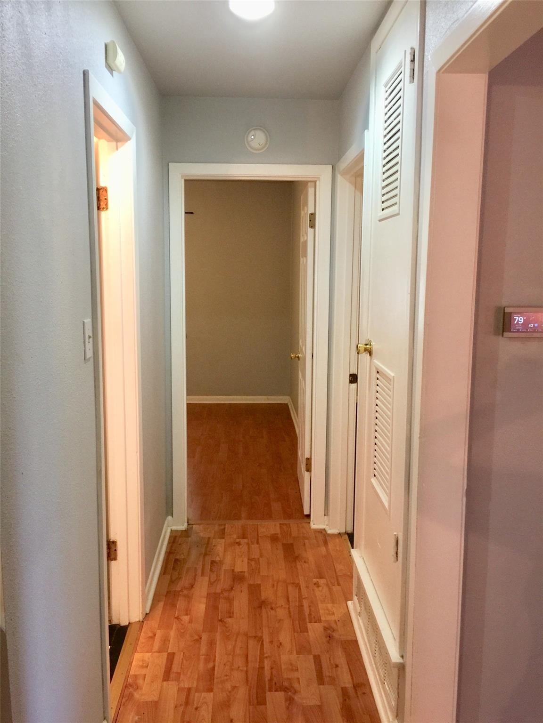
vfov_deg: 61.7
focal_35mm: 29
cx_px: 272
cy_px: 362
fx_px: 607
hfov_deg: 48.2
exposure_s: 1/15
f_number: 2.2
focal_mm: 4.15
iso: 80
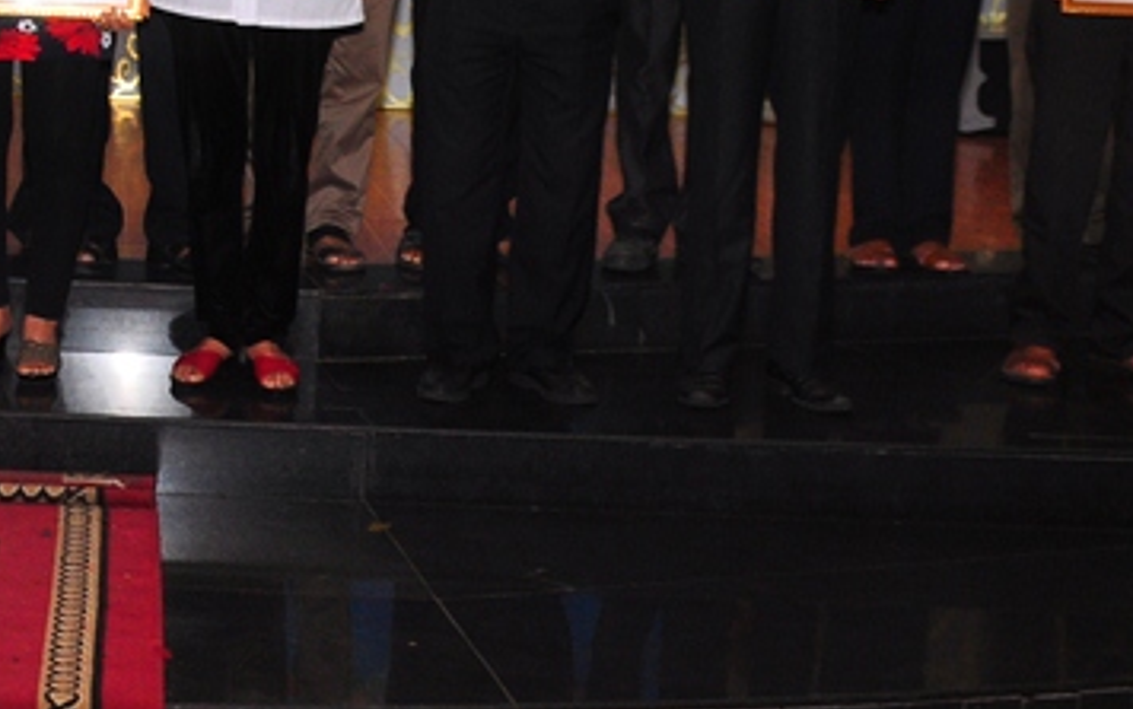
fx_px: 2441
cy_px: -79
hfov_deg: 23.8
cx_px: -229
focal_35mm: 79
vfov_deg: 16.1
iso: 500
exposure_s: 1/200
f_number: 7.1
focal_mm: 18
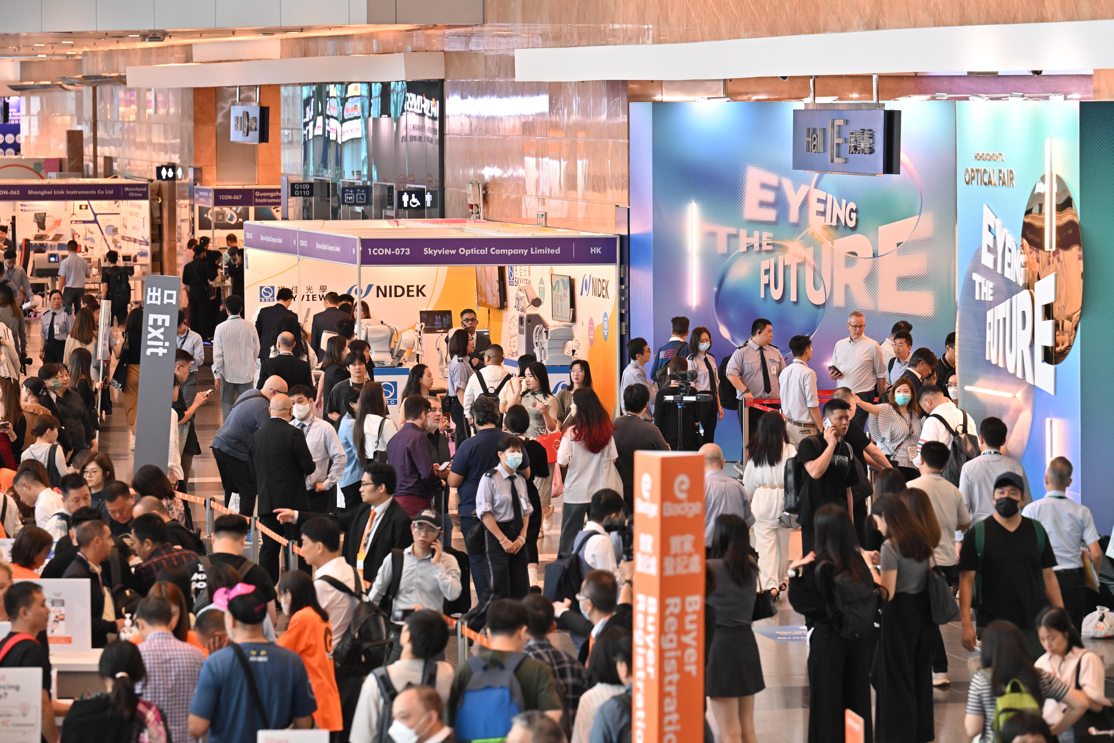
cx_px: 557
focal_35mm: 155
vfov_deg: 8.9
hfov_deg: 13.2
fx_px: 4796
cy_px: 372
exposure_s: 1/125
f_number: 5
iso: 1250
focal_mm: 155
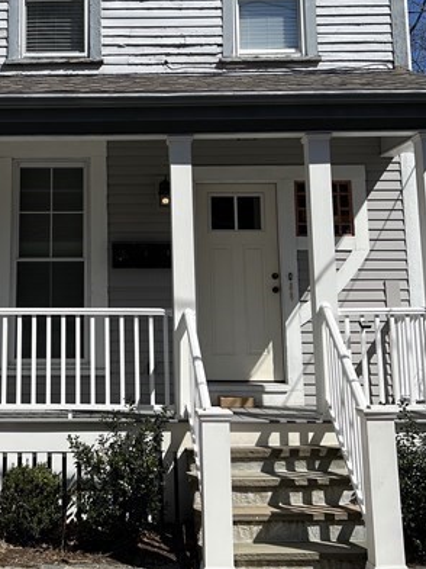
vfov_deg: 37.1
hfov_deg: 28.0
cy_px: 192
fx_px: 837
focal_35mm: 51
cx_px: 91
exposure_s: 1/6579
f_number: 1.5
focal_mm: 5.7
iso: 50
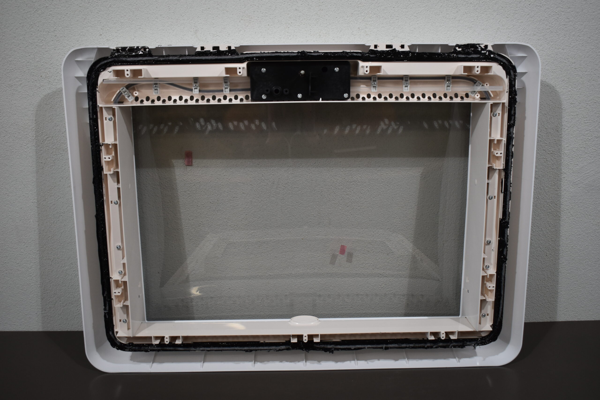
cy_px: 200
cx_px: 300
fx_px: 600
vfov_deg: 36.9
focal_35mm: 36
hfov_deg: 53.1
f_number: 4
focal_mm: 24
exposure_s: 1/250
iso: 450
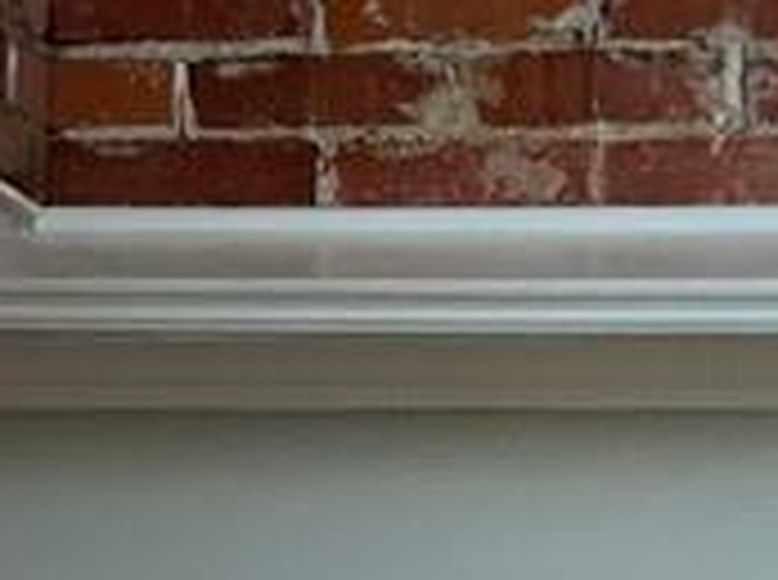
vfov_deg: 8.6
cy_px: 99
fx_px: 3858
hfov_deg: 10.5
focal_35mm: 172
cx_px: -841
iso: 100
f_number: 1.8
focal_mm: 3
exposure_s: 1/60
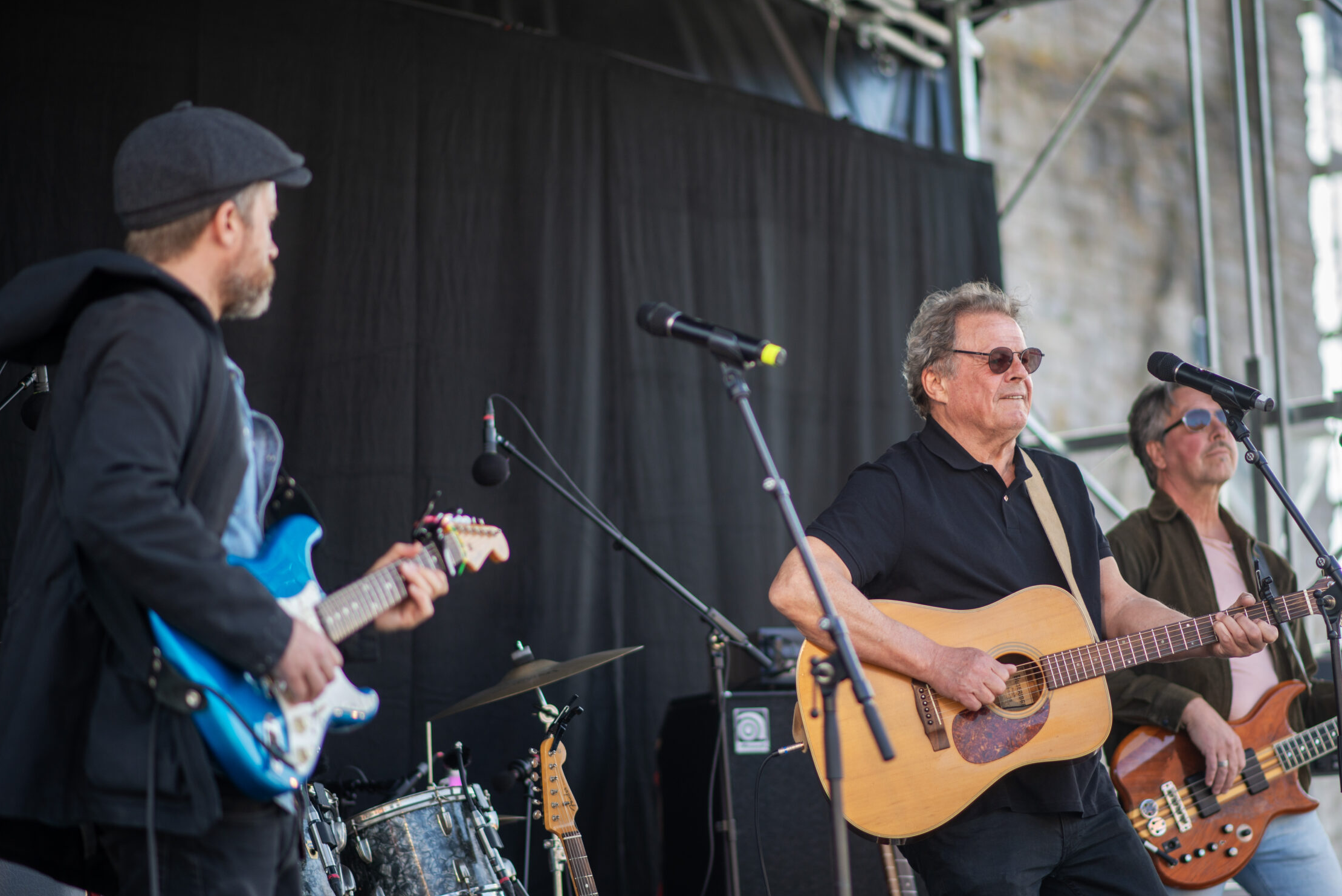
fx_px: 3654
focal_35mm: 98
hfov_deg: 20.8
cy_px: 472
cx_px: 755
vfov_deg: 14.0
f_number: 1.8
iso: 160
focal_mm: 85
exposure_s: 1/1000
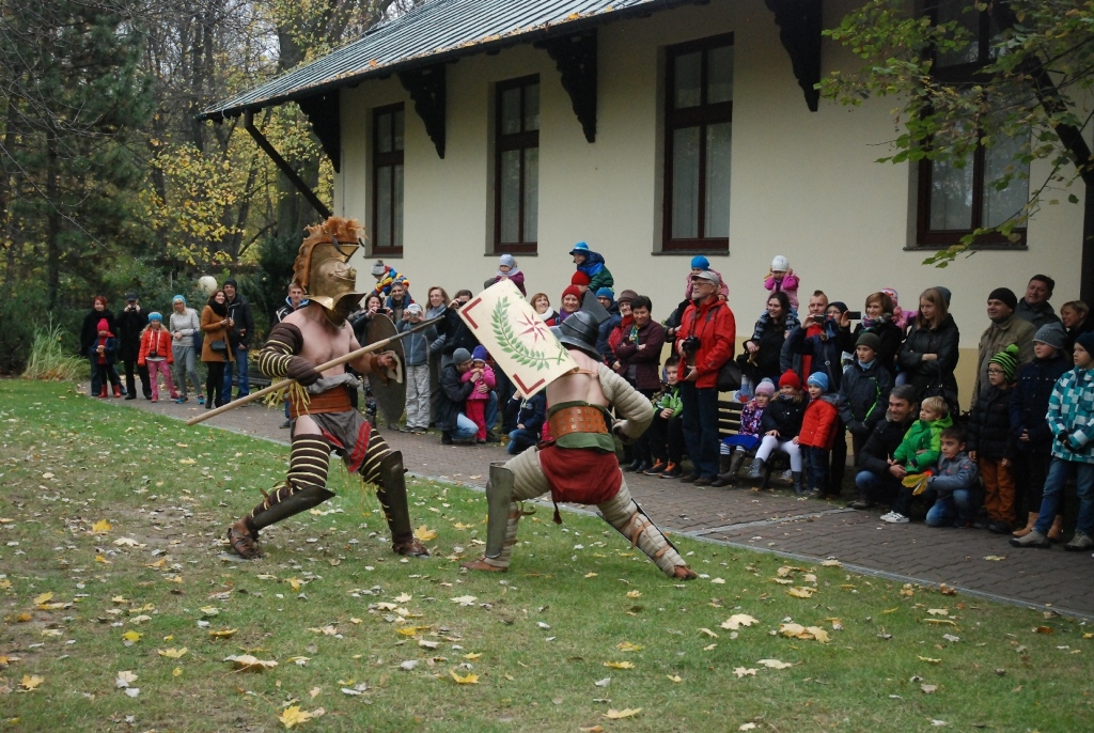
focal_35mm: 46
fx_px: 1415
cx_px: 547
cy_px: 366
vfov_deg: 29.0
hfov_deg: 42.3
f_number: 4
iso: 1000
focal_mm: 31
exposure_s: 1/500
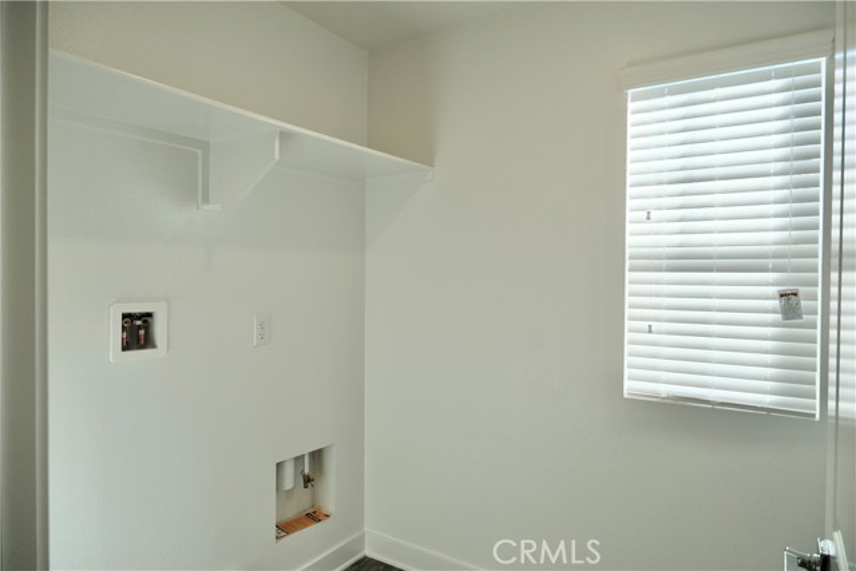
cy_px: 286
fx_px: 547
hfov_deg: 76.1
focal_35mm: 23
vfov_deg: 55.1
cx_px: 428
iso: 320
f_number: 4
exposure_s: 1/300
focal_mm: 15
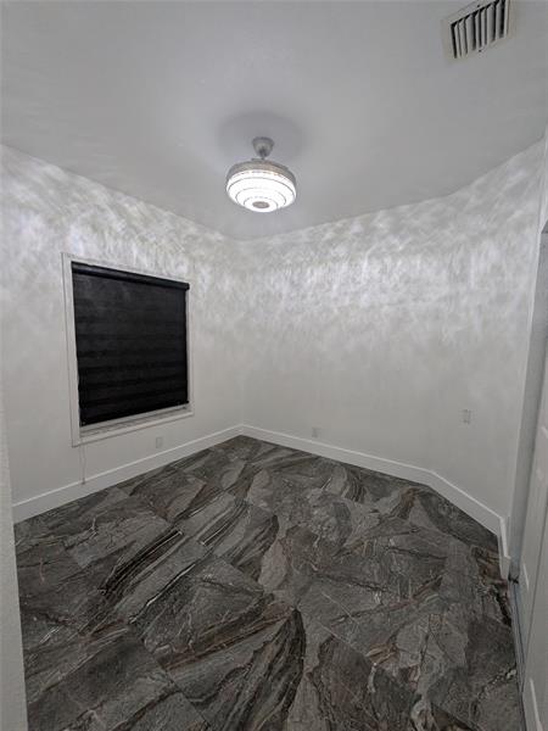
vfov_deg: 106.2
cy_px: 366
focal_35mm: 13
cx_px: 274
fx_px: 274
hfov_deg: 89.9
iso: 38
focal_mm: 1.54
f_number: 2.2
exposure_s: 1/64.4
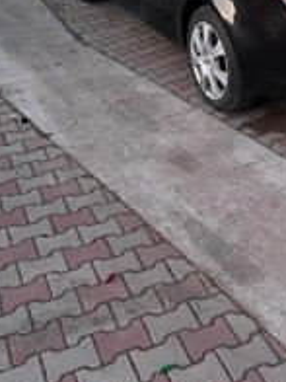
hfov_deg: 27.2
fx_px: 584
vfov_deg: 36.1
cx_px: 214
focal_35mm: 53
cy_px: 162
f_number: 1.6
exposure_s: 1/30
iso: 800
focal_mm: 4.2
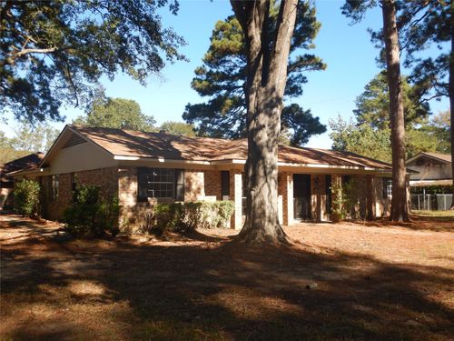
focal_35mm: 31
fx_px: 407
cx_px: 227
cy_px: 170
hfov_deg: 58.4
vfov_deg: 45.4
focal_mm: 5.6
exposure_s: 1/320
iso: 125
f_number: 4.2
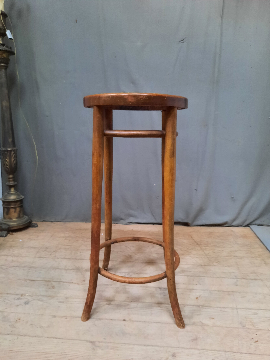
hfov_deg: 54.9
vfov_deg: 69.4
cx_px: 135
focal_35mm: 25
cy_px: 180
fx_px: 260
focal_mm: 4.6
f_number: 2
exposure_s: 1/25
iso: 400
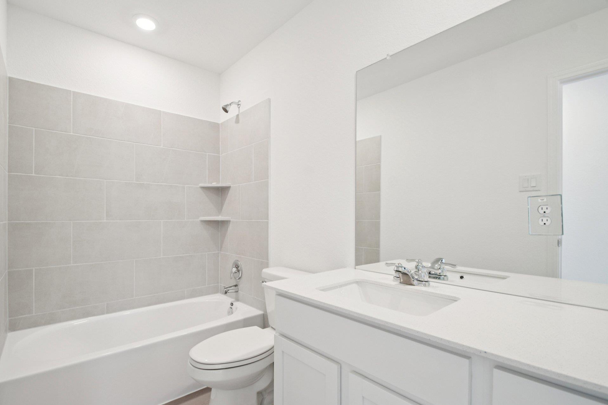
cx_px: 284
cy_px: 204
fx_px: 270
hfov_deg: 96.6
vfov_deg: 73.7
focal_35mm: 16
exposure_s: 1/15
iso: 400
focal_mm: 10
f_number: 8
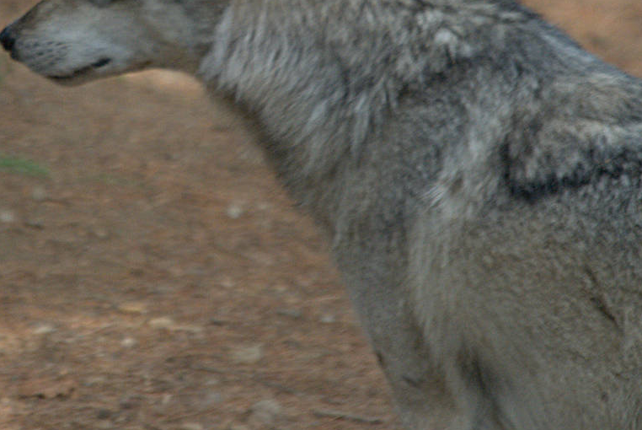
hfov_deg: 3.3
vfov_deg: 2.2
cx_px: 167
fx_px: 11248
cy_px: 30
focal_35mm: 630
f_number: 6.3
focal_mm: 200
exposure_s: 1/50
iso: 400
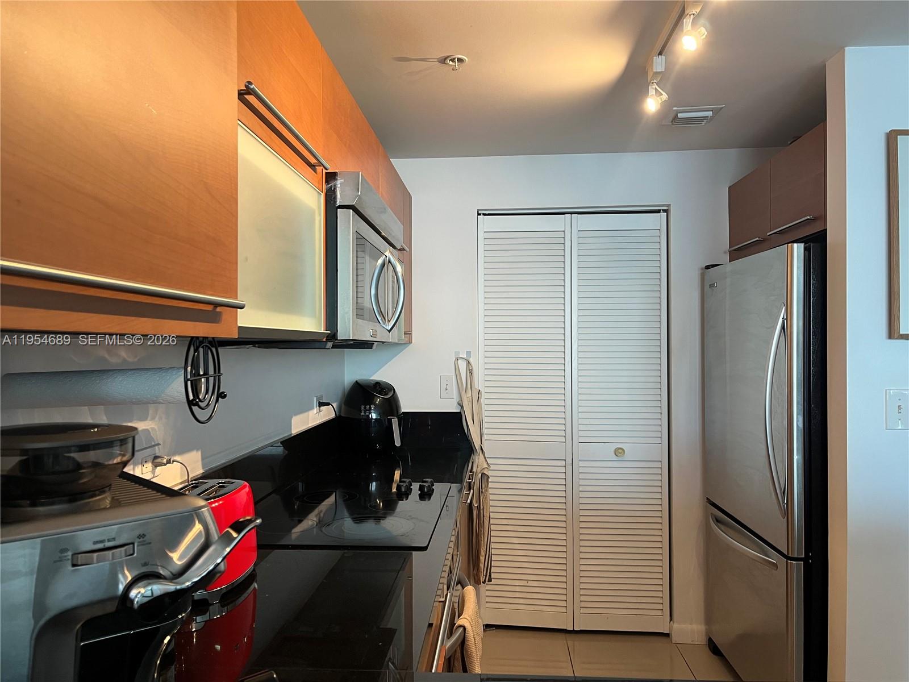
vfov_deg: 53.1
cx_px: 454
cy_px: 341
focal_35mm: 26
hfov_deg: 67.3
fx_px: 683
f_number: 1.6
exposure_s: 1/60
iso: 100
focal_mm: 5.1
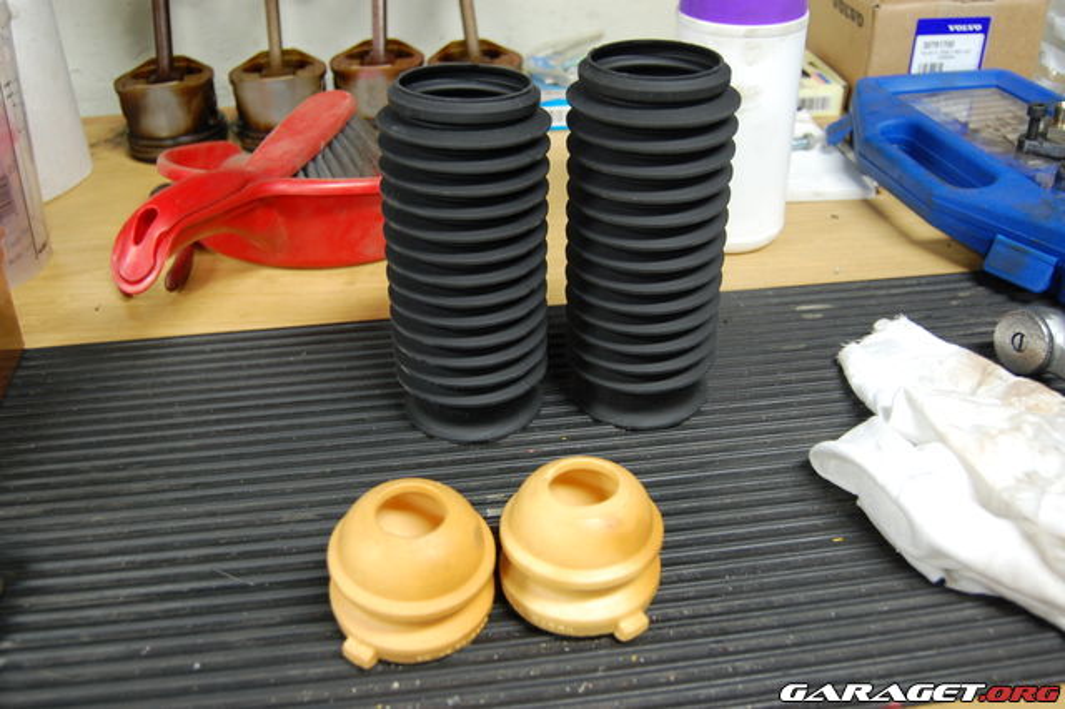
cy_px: 354
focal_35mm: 33
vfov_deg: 39.9
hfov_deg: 57.2
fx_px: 976
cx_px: 532
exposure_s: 1/20
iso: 800
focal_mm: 22
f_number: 3.8
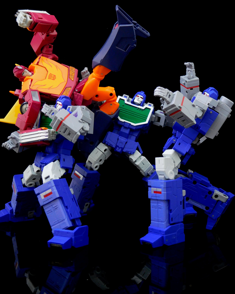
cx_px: 117
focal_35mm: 65
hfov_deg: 23.5
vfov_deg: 29.1
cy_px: 136
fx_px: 565
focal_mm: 11.1
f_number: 4.4
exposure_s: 1/1.3
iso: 200
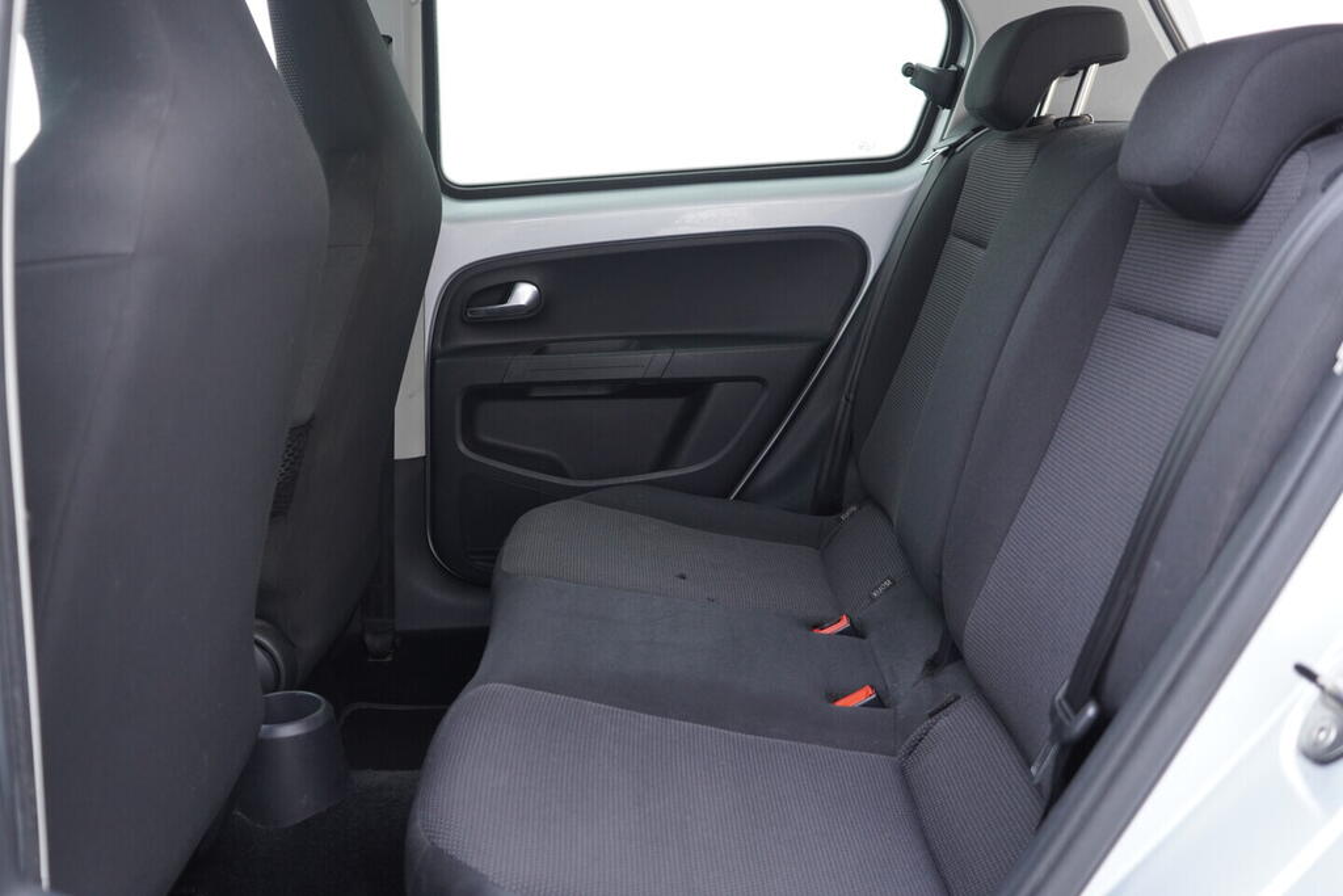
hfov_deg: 53.1
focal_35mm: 36
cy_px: 448
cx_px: 672
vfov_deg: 36.9
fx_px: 1343
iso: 400
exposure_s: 1/40
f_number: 2.8
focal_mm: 24
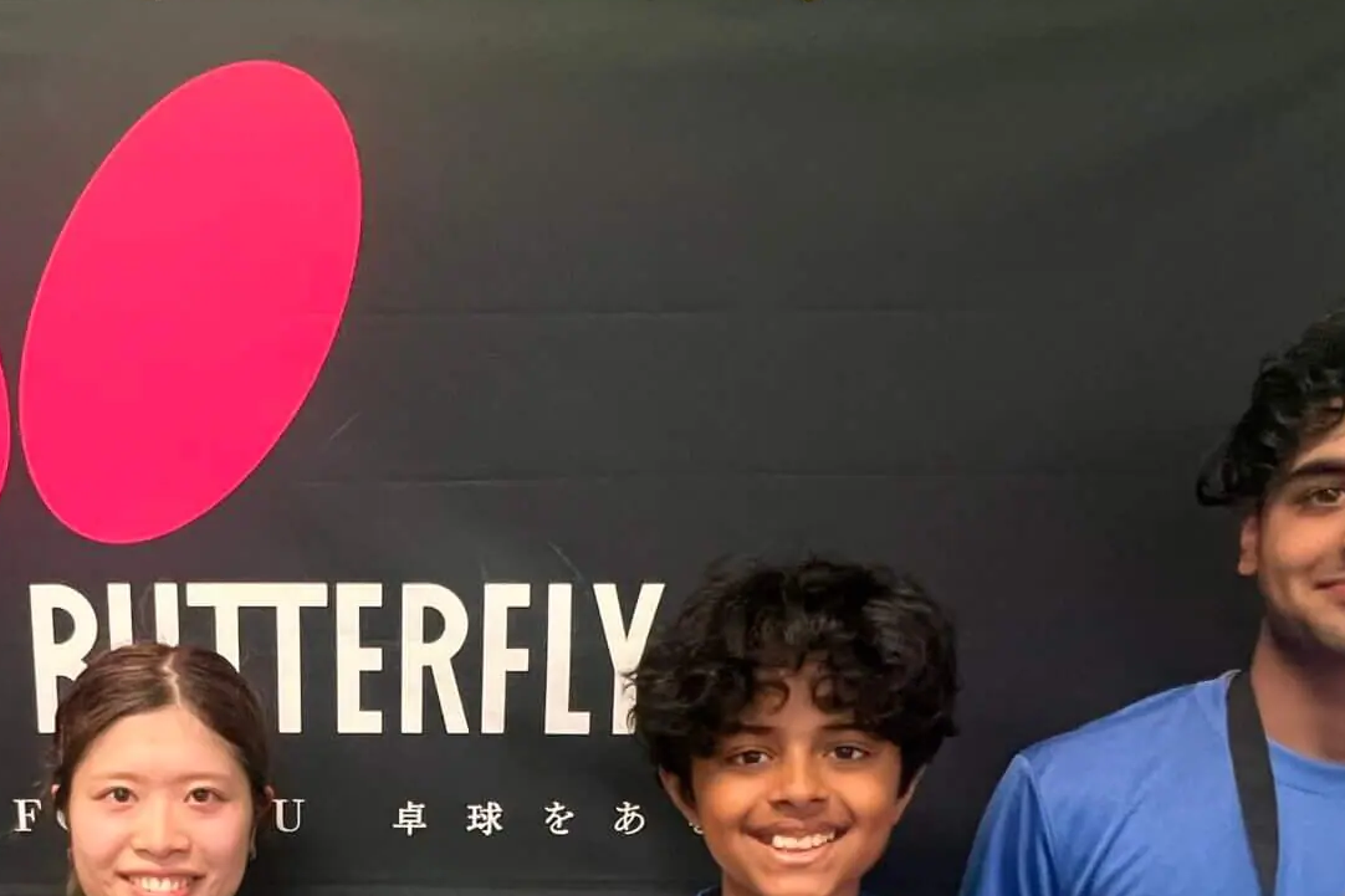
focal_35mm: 32
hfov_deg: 55.6
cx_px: 319
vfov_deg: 36.8
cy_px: 897
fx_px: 1195
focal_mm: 1.6
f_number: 1.8
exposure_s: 1/60
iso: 400
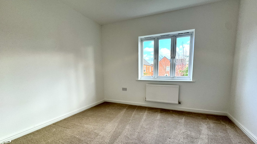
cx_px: 135
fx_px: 109
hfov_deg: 99.3
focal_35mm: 16
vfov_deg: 66.5
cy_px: 86
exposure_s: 1/100
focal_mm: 2.22
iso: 100
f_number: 2.2
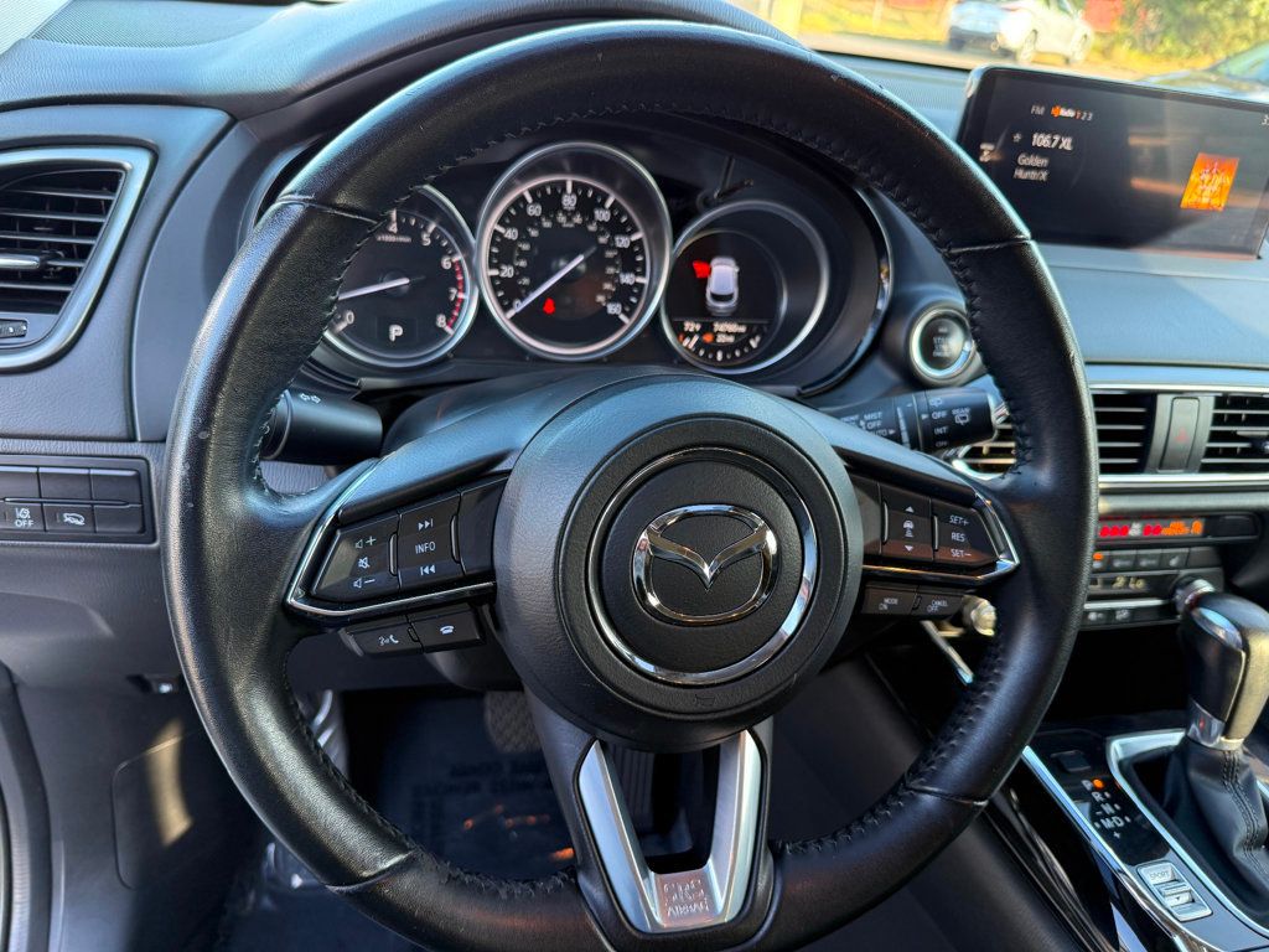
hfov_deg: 71.6
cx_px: 634
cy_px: 476
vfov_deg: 56.8
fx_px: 880
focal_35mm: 24
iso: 200
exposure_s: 1/95
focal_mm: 6.76
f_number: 1.78
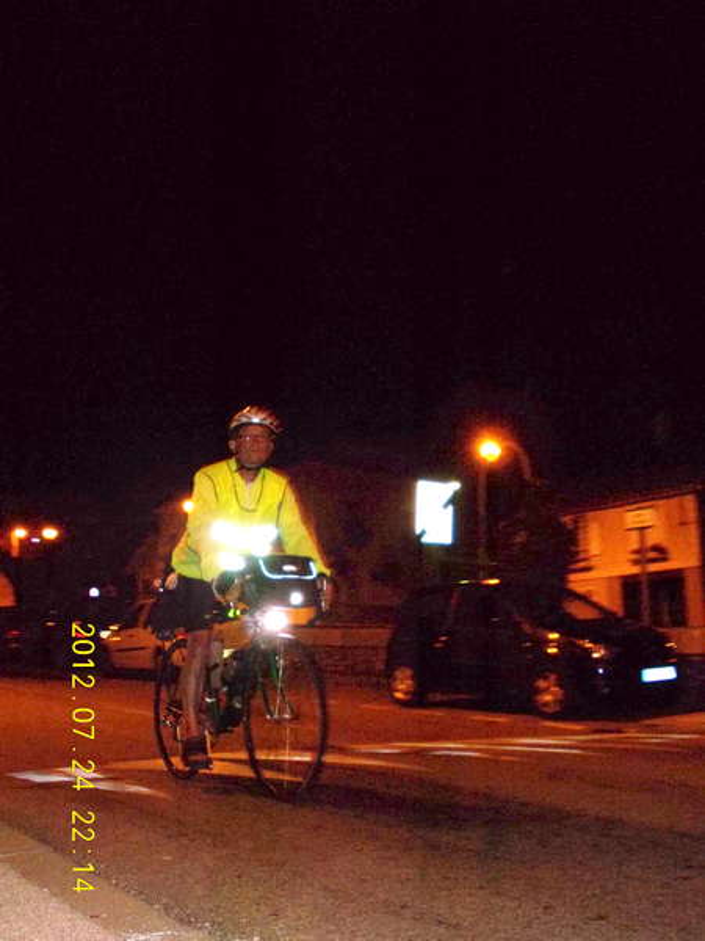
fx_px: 1032
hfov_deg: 37.7
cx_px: 352
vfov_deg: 49.0
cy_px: 470
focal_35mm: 38
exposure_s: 1/30
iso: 200
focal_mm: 5.3
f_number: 3.1
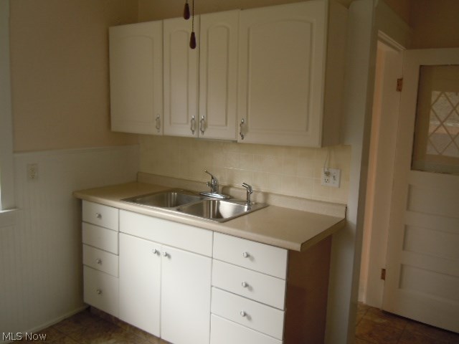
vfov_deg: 46.8
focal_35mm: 30
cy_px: 172
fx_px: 398
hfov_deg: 60.0
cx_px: 230
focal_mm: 5.4
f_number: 3.5
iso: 160
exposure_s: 1/60
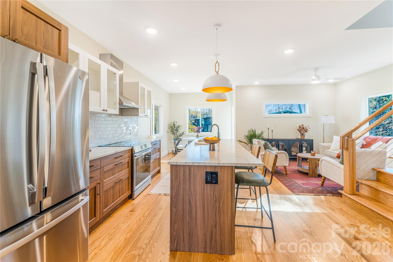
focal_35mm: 14
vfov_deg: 81.2
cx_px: 196
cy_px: 131
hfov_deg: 104.3
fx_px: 153
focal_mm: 14
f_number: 4.5
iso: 100
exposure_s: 1/30
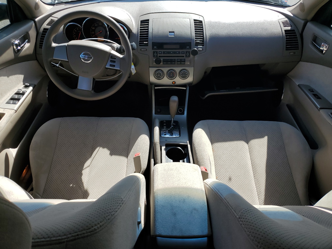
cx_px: 166
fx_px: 249
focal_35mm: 26
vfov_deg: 53.1
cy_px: 124
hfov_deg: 67.3
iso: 50
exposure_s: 1/1250
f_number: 1.5
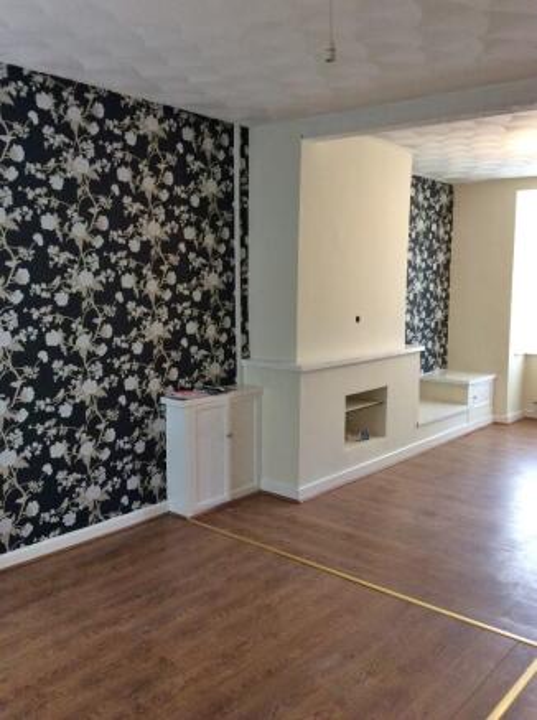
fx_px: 664
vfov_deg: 56.9
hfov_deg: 44.0
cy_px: 360
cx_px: 268
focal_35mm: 32
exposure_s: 1/25
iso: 125
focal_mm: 3.3
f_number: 2.4
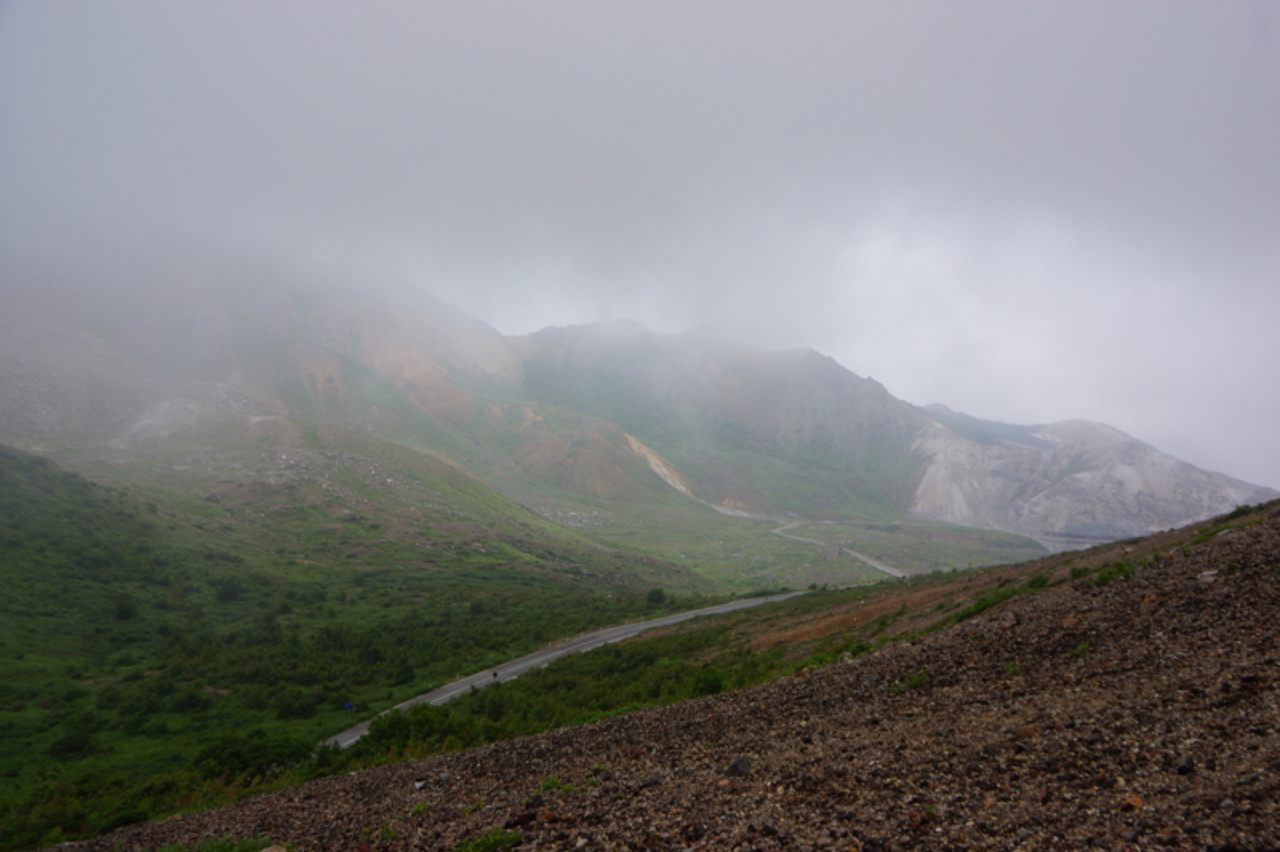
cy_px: 426
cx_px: 640
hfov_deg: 67.4
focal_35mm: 27
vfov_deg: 47.9
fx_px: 960
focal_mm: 18
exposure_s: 1/100
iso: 100
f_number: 9
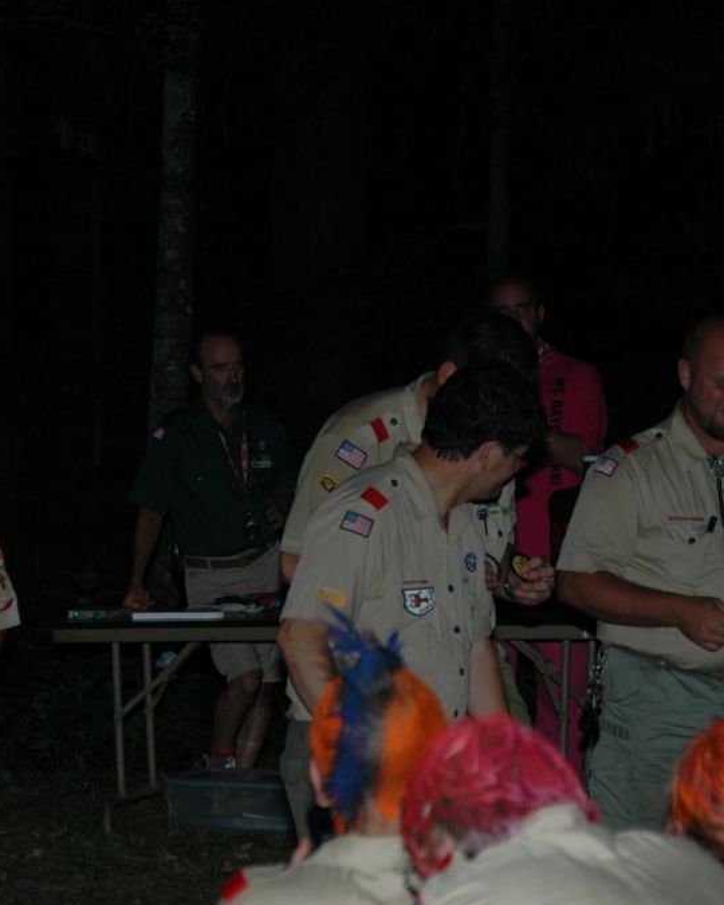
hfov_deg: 7.6
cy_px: 453
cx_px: 318
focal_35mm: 203
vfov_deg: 9.5
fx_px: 5430
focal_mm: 95
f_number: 5.3
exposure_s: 1/60
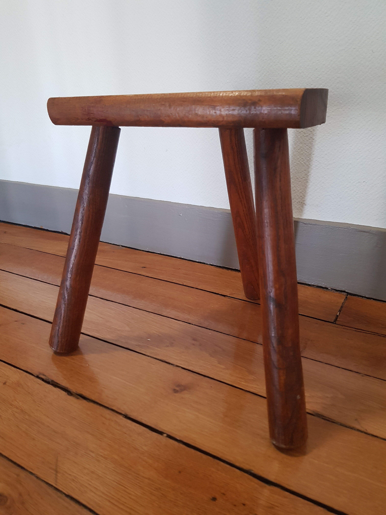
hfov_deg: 53.1
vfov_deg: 67.3
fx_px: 387
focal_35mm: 26
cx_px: 193
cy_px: 258
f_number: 1.7
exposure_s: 1/50
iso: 200
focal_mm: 4.2
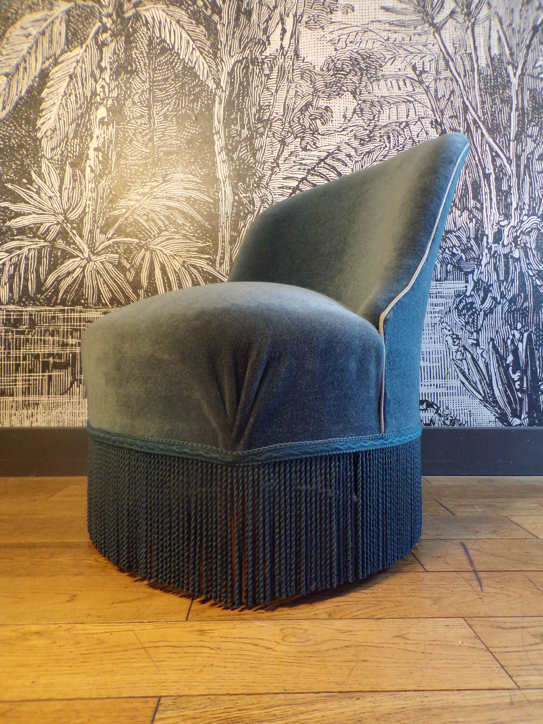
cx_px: 272
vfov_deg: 71.6
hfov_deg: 56.8
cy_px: 362
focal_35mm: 24
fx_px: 502
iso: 400
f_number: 3
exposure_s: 1/12
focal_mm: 4.3
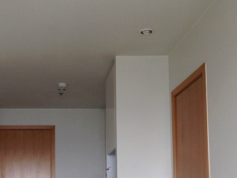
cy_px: 169
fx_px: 445
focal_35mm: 65
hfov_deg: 29.1
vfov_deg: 22.0
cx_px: 43
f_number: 2.4
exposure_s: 1/60
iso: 50
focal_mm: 4.12
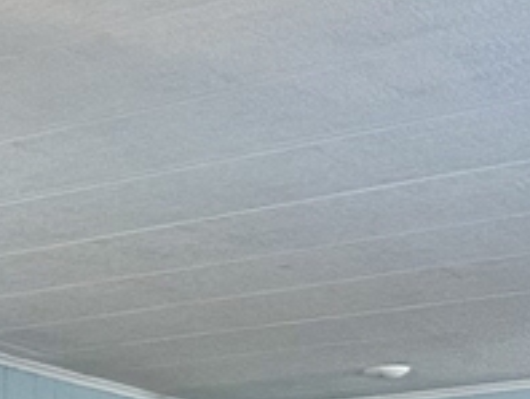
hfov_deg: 13.5
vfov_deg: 10.8
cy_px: 844
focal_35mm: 124
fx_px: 1901
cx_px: -551
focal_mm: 6.86
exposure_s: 1/60
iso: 200
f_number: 1.78
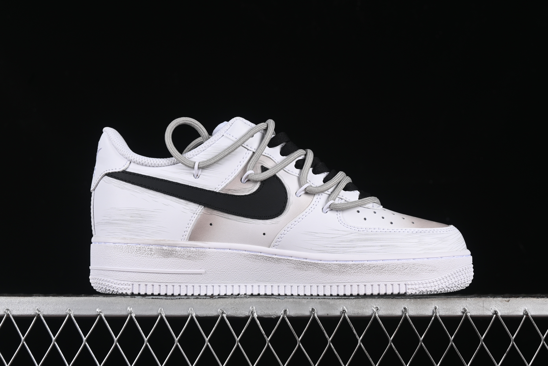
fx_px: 1142
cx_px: 274
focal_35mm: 75
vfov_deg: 18.2
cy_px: 183
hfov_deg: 27.0
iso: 160
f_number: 8
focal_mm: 50
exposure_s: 1/100
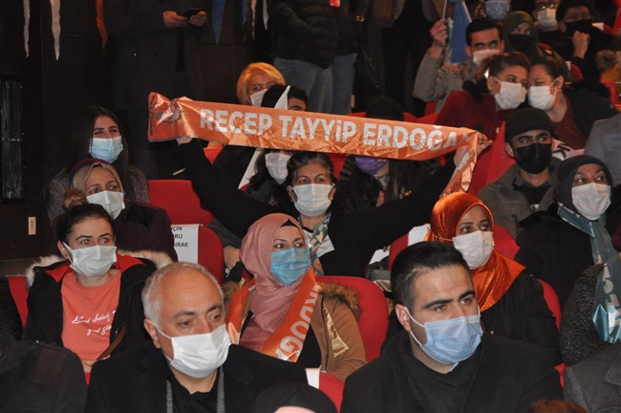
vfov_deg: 10.1
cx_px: 310
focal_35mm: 135
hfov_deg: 15.2
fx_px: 2326
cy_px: 206
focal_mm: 90
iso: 1600
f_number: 5.6
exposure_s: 1/60
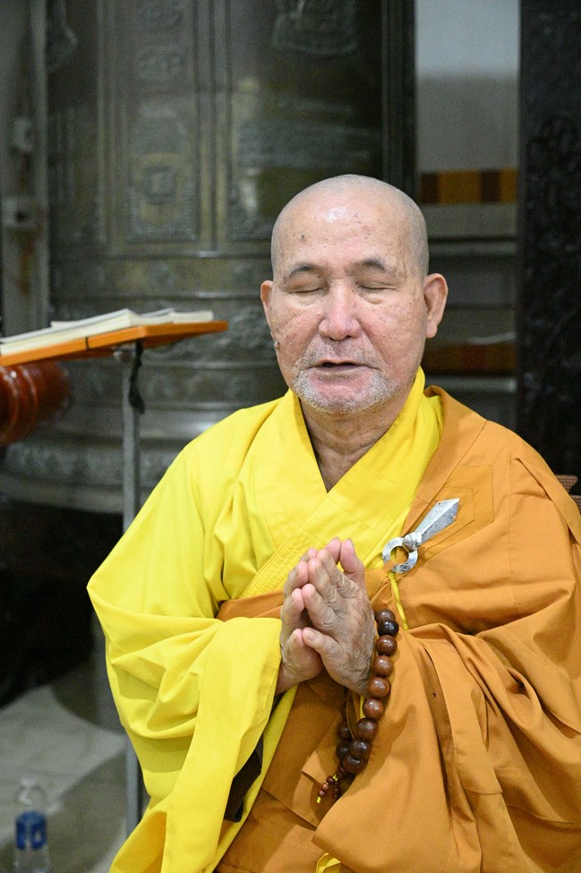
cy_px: 436
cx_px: 290
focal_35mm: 50
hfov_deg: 27.0
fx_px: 1212
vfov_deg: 39.6
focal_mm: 50
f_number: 4.5
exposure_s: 1/200
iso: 32000
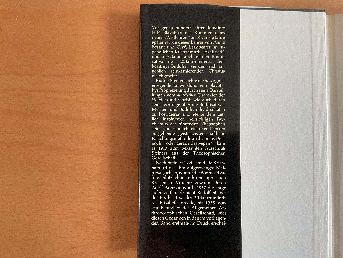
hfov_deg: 61.7
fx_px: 287
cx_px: 172
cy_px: 129
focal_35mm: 29
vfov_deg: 48.2
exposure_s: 1/60
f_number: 1.8
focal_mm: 3
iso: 200
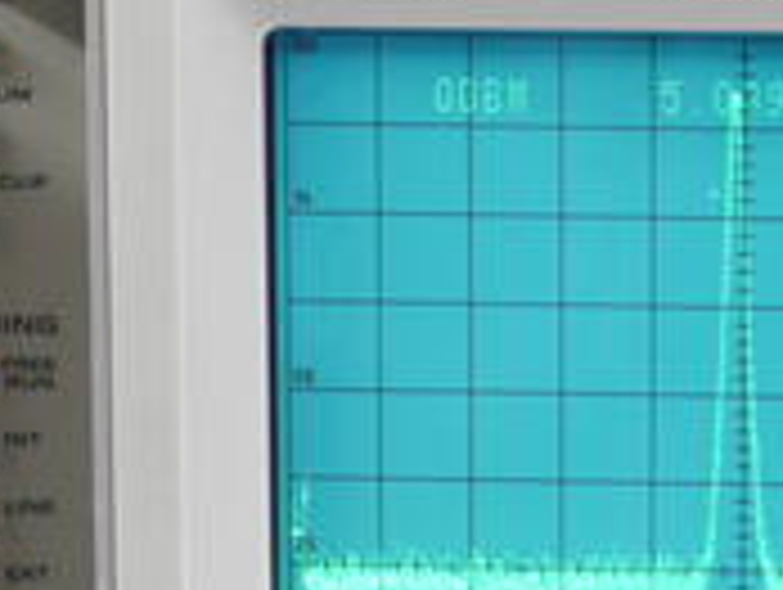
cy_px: 423
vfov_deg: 3.2
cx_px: 792
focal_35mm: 468
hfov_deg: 4.2
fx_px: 10601
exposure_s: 1/2
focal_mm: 102
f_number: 8
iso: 200
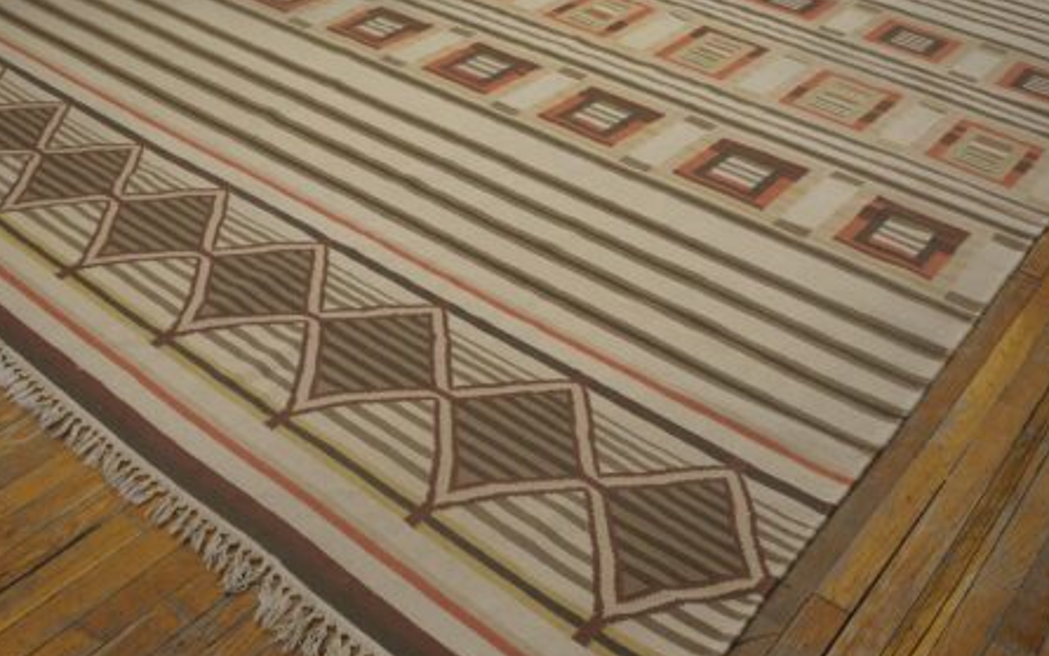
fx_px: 1058
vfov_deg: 34.4
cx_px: 581
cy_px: 307
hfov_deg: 52.6
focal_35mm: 37
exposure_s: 1/160
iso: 800
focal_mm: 18
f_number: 4
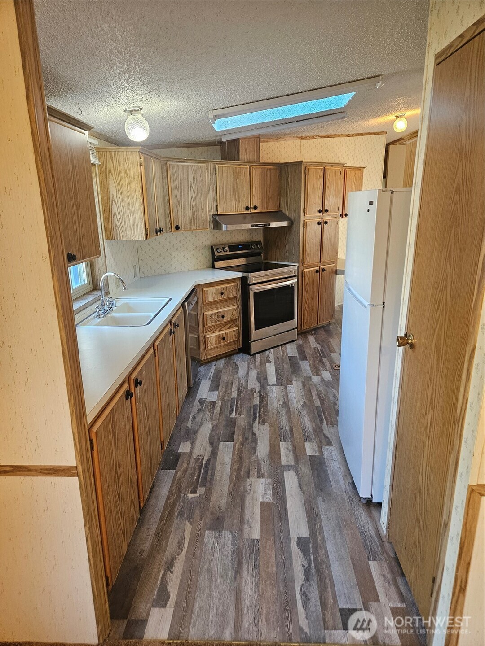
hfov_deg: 58.9
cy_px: 323
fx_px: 430
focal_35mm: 23
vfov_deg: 73.9
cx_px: 242
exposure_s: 1/120
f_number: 1.8
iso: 320
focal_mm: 5.4
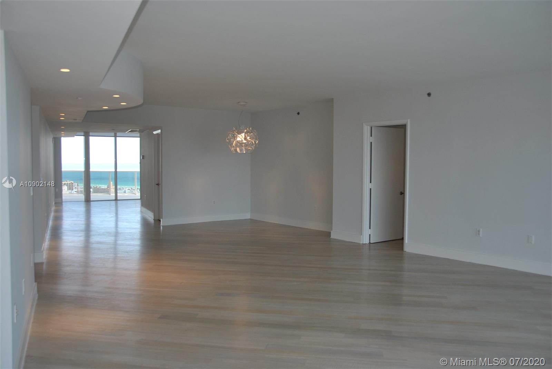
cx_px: 276
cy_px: 184
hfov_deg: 57.2
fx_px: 506
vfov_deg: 40.0
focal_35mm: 33
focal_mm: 22
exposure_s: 1/125
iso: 140
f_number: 3.8
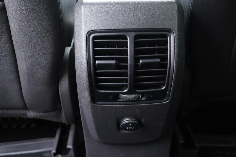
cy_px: 68
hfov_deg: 47.4
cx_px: 124
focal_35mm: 41
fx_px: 269
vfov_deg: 32.6
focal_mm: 24
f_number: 2.8
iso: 1600
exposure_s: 1/40
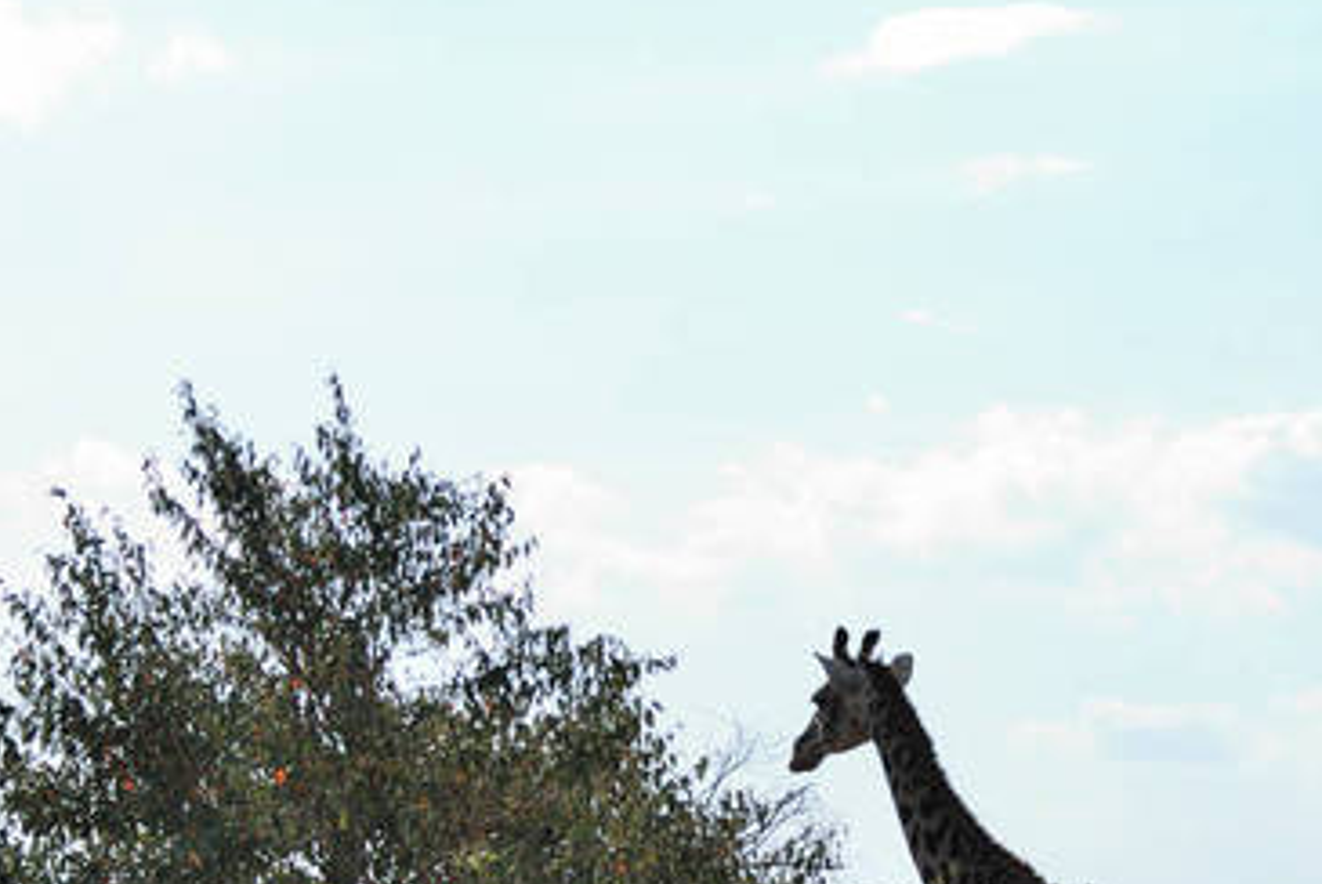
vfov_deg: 6.0
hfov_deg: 8.9
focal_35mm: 230
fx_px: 8453
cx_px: 797
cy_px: 710
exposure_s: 1/640
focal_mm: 80
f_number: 5.6
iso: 100
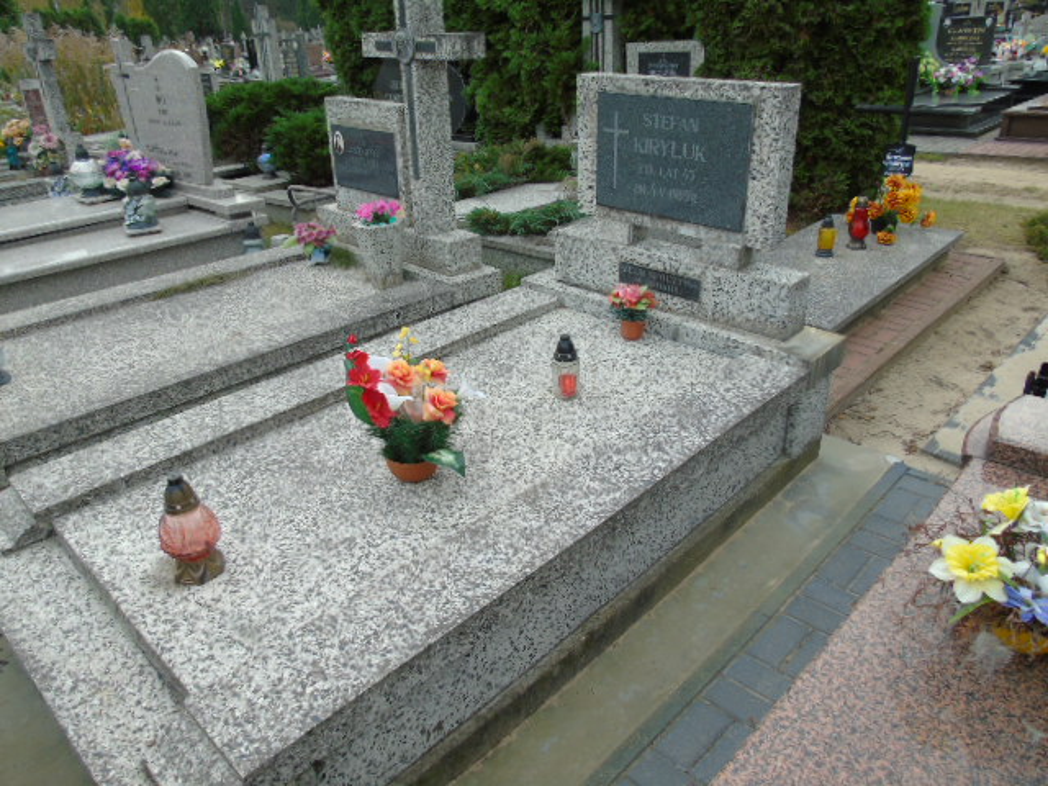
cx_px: 524
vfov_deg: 54.9
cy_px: 393
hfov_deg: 69.4
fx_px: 757
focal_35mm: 25
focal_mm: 4.4
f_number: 3.4
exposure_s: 1/125
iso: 80
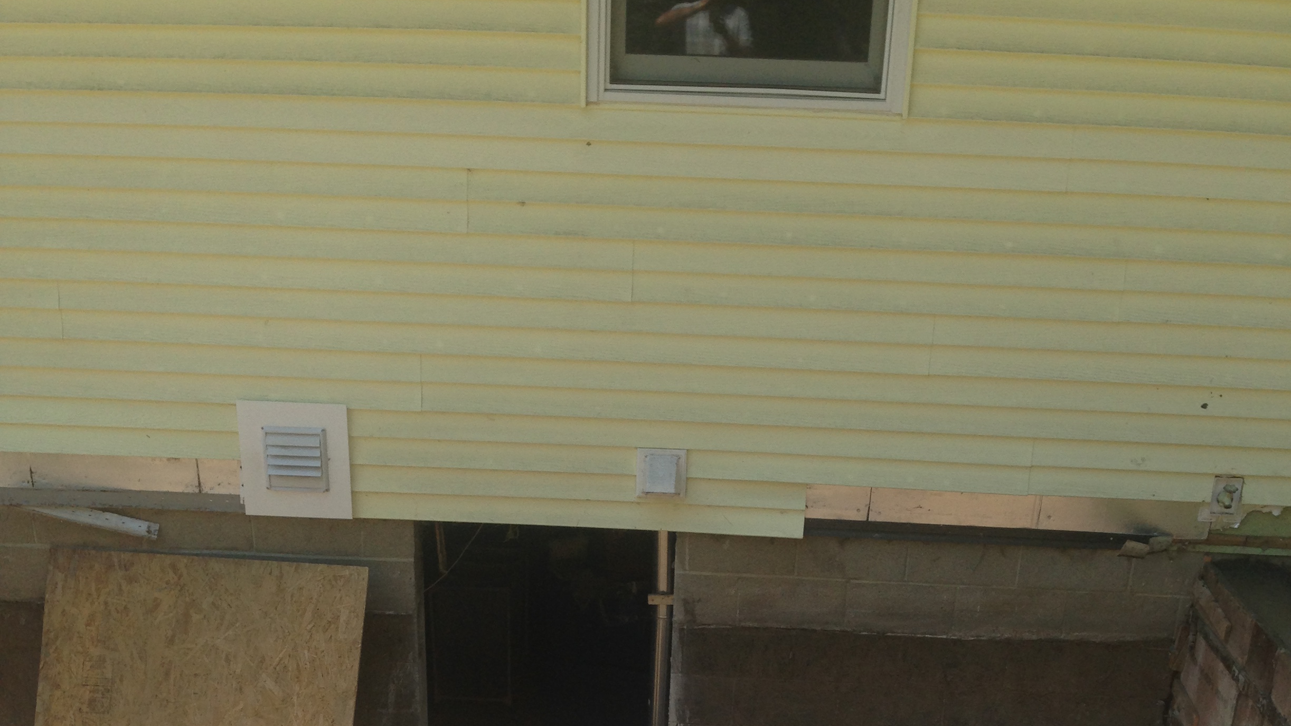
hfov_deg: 42.9
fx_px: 1643
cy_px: 781
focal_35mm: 48
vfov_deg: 23.5
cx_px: 646
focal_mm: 4.12
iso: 50
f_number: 2.4
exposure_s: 1/704
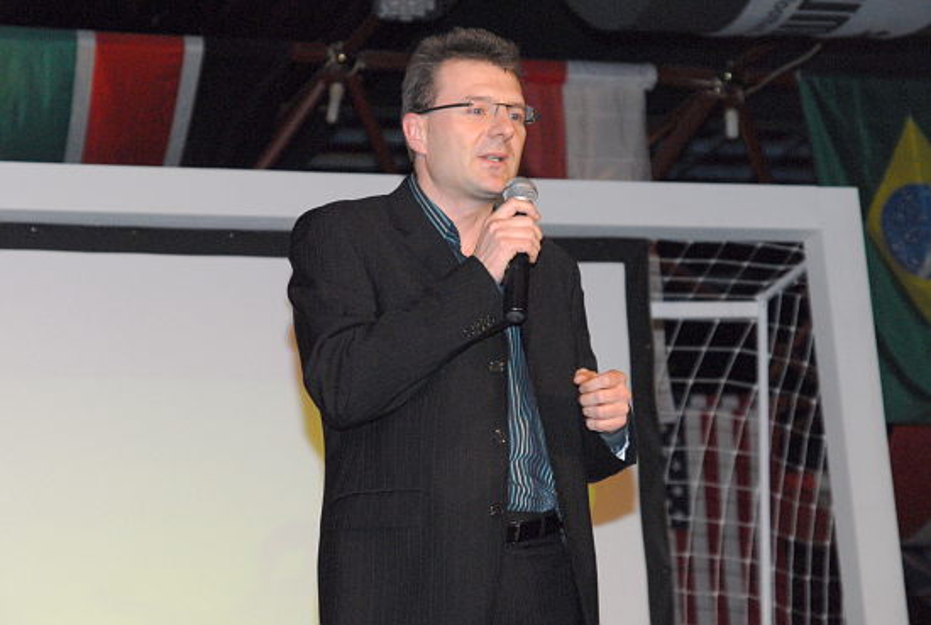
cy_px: 312
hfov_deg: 19.4
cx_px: 466
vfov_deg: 13.1
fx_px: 2721
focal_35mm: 105
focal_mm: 70
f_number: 4.5
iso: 400
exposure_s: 1/250
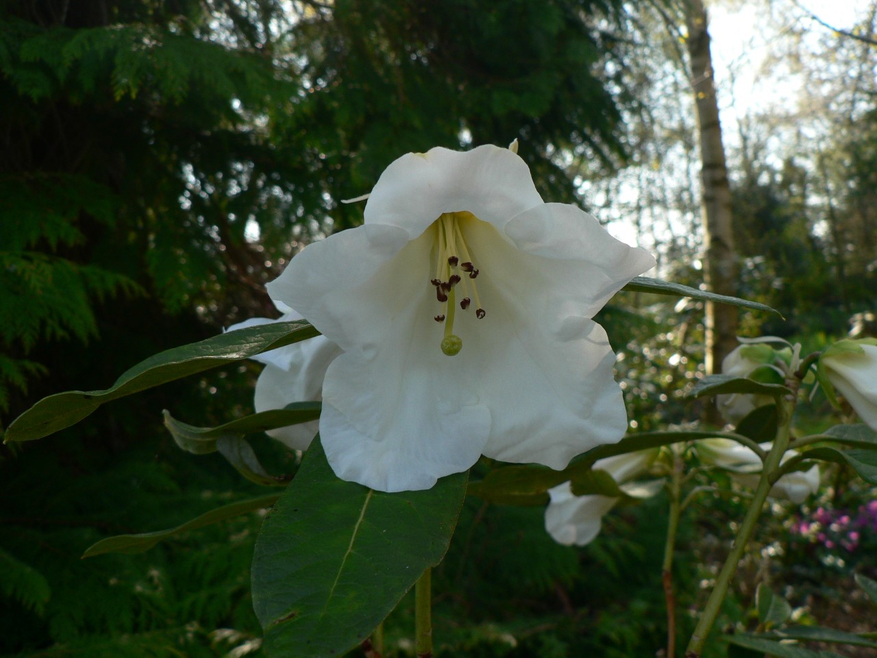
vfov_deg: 39.7
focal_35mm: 36
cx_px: 438
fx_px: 912
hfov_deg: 51.4
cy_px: 329
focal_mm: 6
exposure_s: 1/160
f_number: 3.6
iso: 80
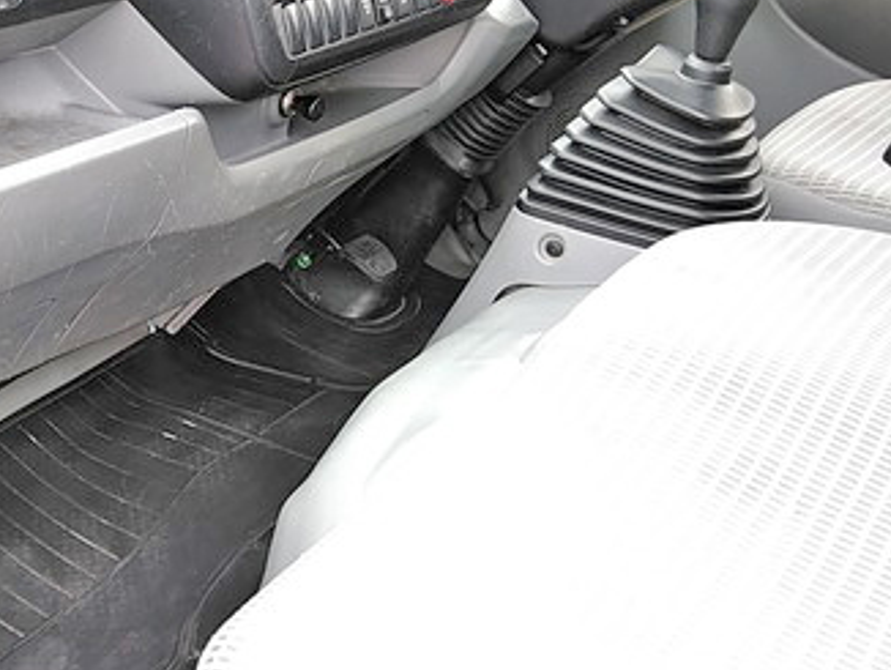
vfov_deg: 27.6
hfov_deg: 34.3
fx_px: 1365
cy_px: 350
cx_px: 104
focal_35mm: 53
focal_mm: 3.46
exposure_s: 1/30
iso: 63
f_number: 2.2
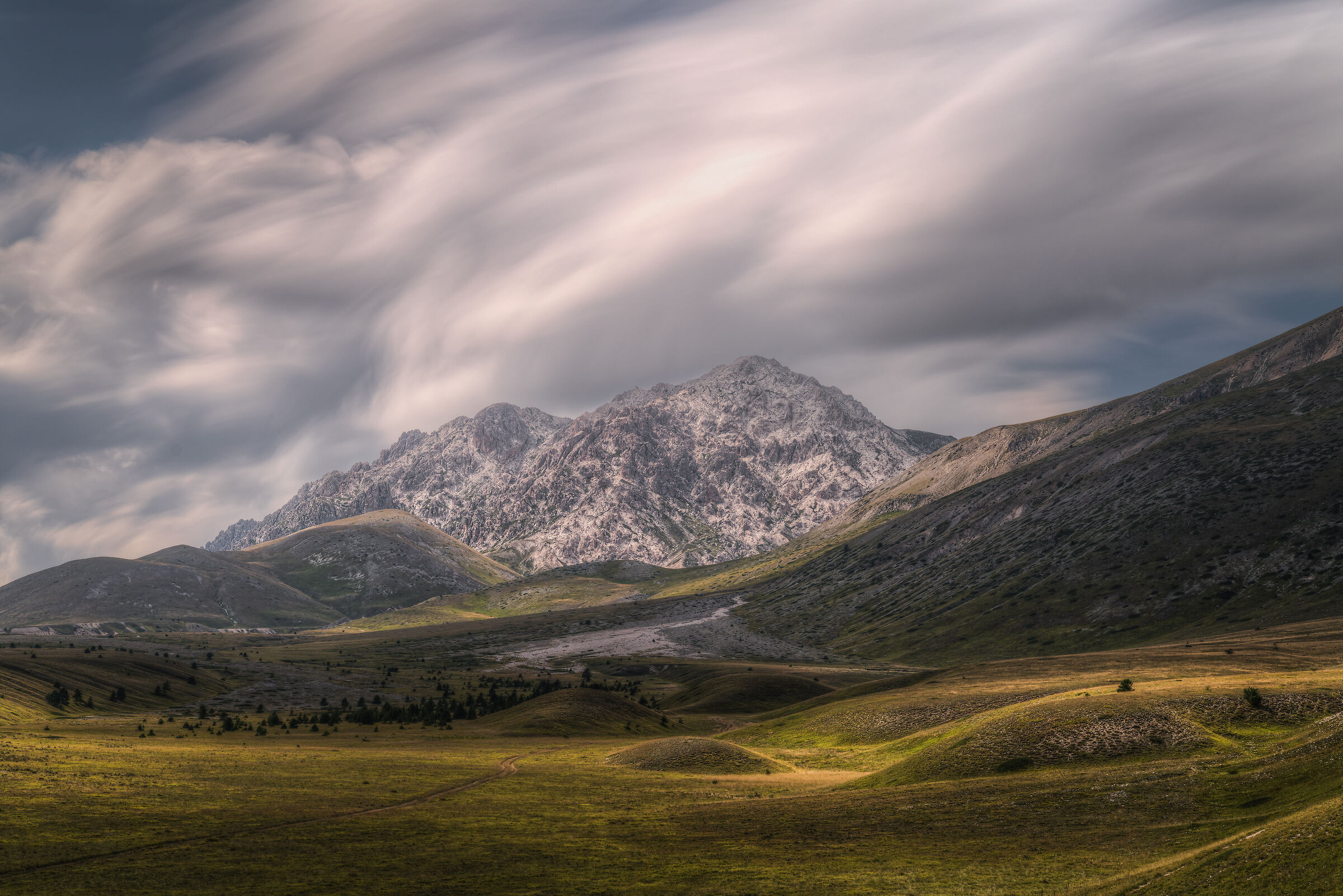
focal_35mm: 64
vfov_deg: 21.2
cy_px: 448
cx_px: 672
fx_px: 2388
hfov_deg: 31.4
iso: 100
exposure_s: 80
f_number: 9
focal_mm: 64
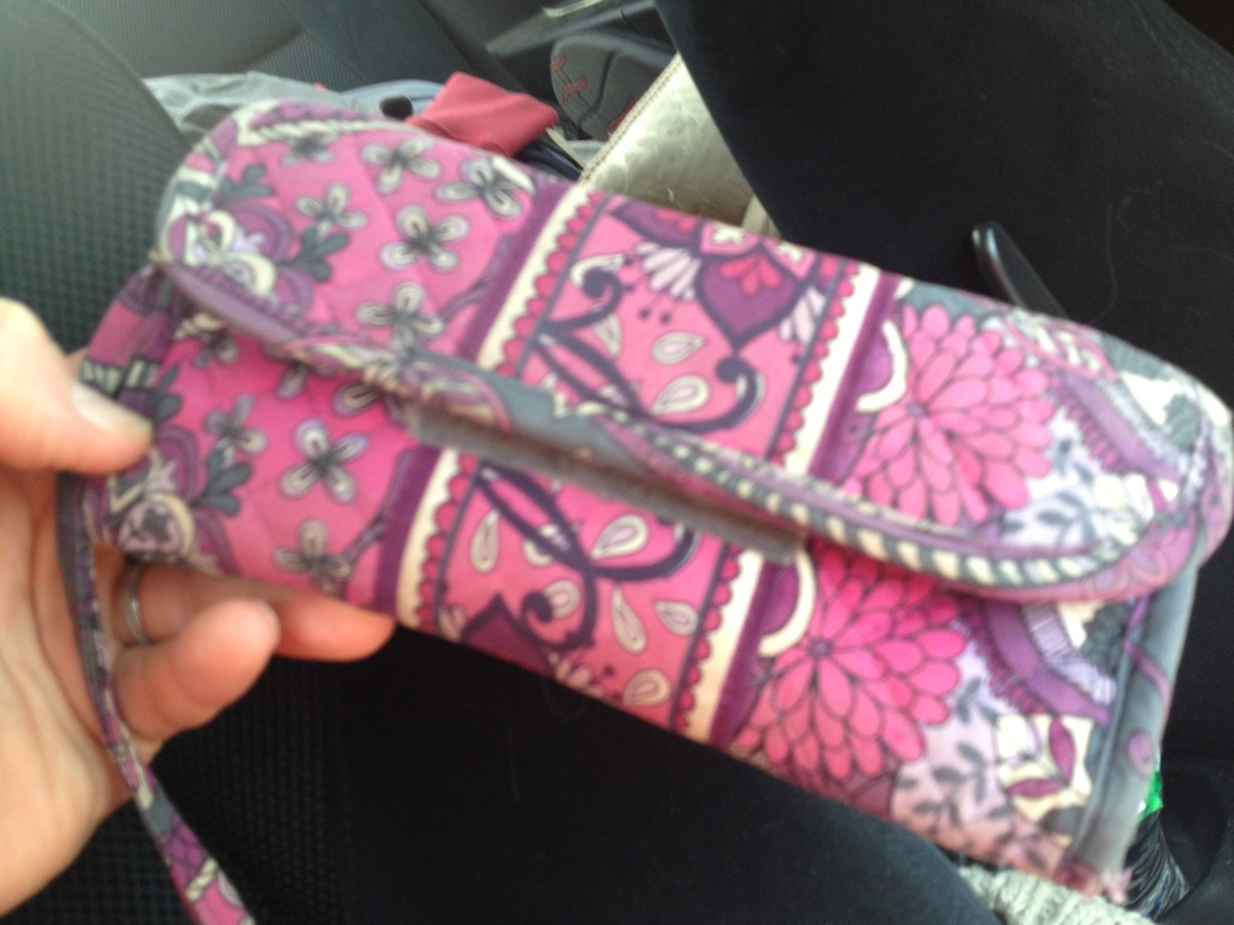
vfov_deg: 40.7
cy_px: 462
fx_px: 1248
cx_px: 617
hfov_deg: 52.6
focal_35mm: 35
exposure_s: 1/60
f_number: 2.4
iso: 50
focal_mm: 4.28
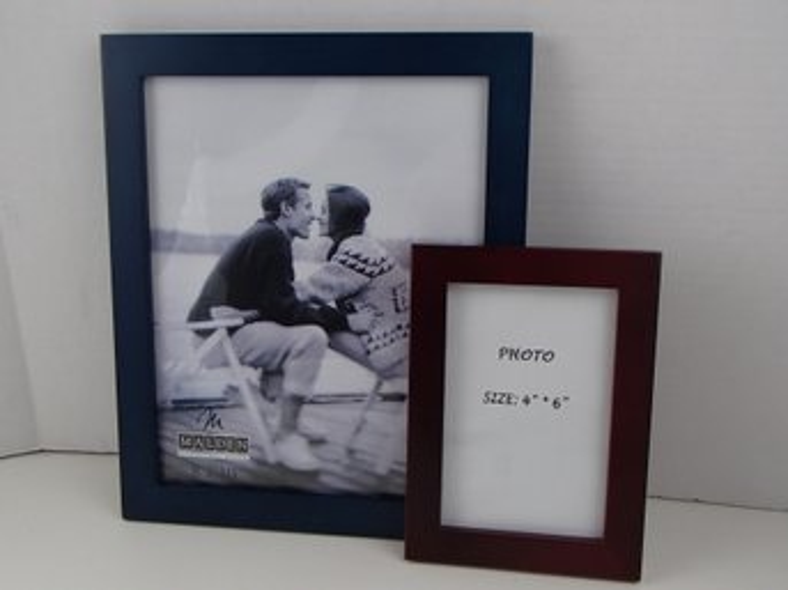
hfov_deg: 50.2
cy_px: 295
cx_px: 394
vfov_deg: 38.6
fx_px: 842
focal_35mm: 37
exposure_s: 1/160
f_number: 4.7
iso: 250
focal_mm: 6.64
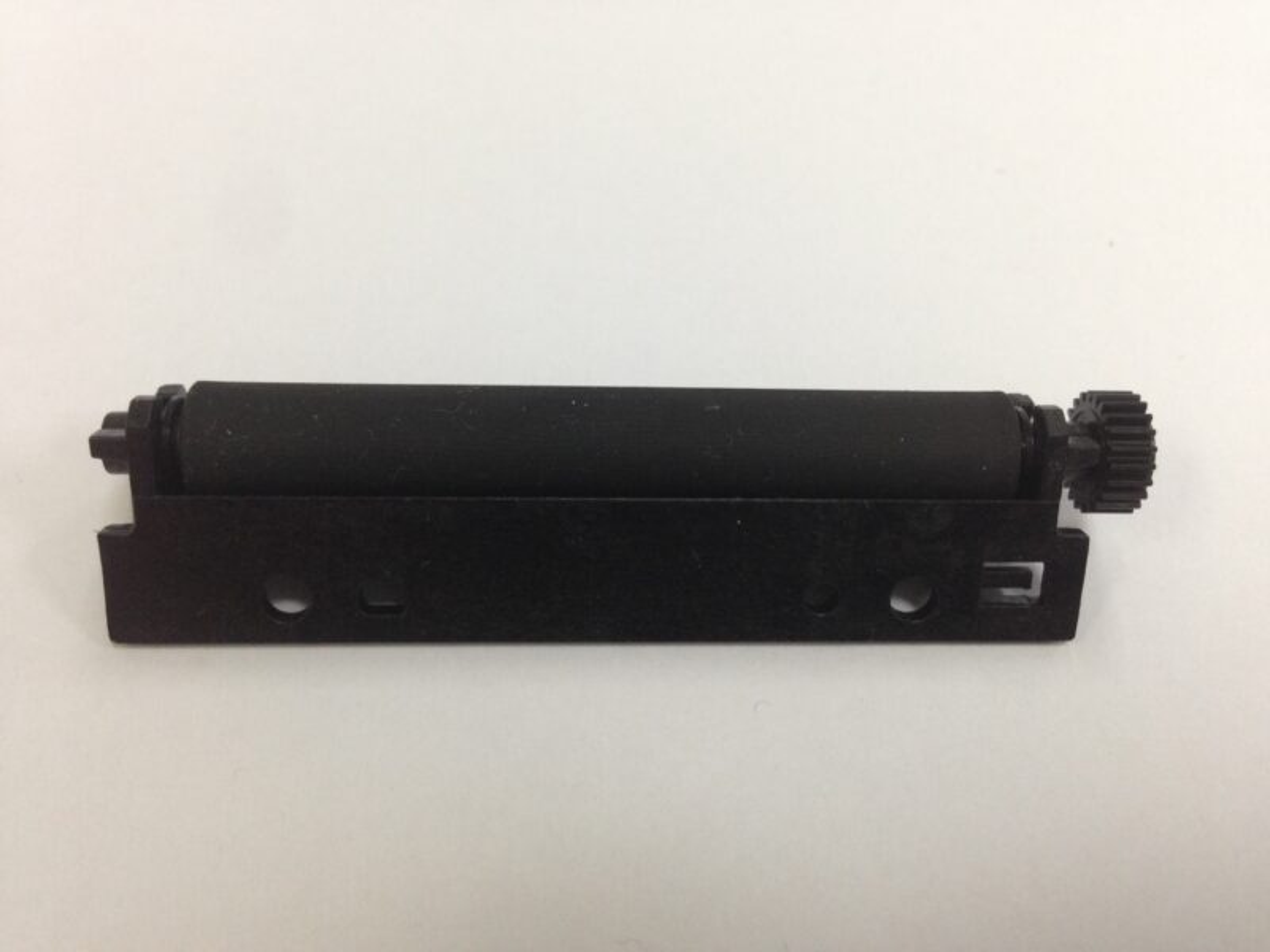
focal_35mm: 33
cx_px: 635
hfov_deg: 55.4
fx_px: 1211
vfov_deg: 42.9
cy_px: 476
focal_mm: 4.12
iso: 80
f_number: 2.4
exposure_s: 1/20
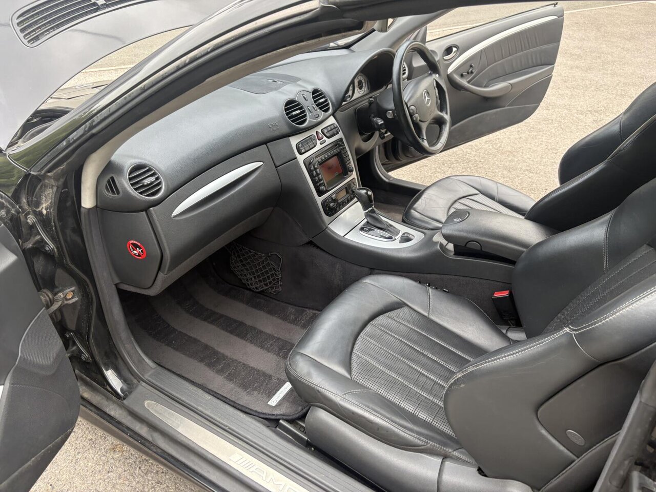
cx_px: 328
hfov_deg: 67.3
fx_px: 493
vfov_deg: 53.1
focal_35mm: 26
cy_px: 246
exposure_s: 1/125
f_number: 1.6
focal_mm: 5.96
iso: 64
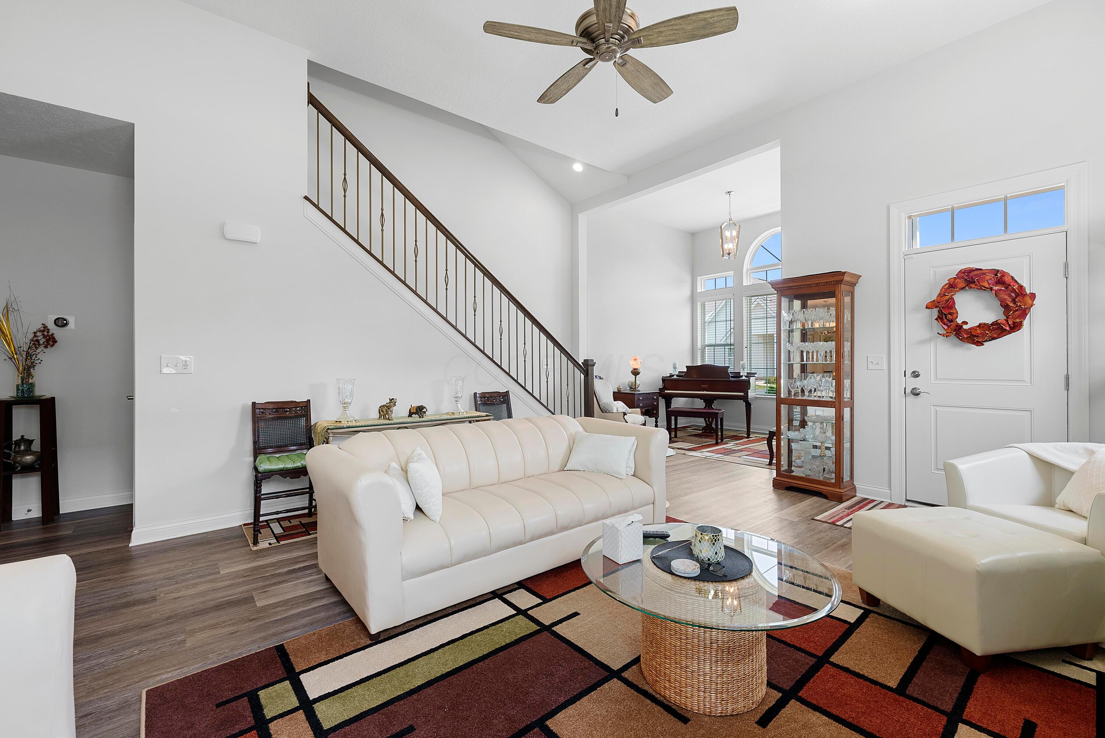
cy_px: 369
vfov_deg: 77.4
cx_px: 552
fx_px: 461
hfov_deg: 100.4
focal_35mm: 15
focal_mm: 15
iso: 640
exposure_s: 1/10
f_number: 9
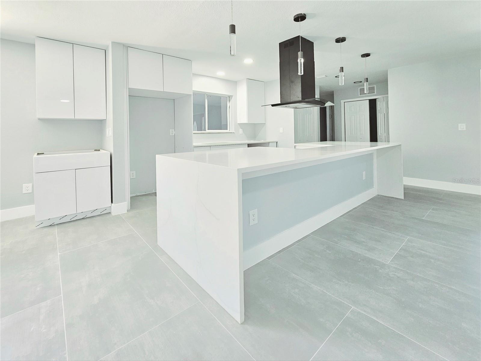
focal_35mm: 13
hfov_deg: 106.2
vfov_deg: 89.9
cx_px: 240
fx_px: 181
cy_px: 180
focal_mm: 2.2
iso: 160
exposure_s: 1/60.2
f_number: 2.2
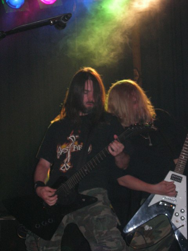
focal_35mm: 113
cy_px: 126
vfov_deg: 17.4
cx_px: 94
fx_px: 818
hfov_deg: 13.1
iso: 200
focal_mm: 23.4
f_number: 4.9
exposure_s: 1/60.1
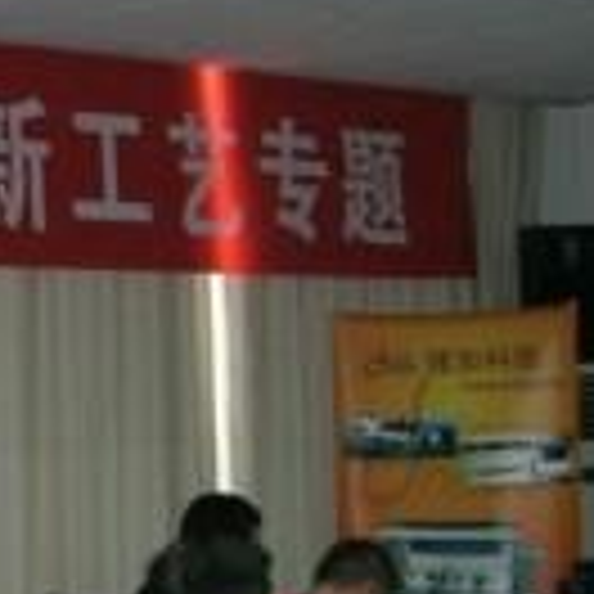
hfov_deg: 14.0
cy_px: 400
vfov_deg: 15.3
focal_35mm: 114
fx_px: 2213
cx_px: -387
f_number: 2.7
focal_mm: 6.2
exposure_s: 1/60
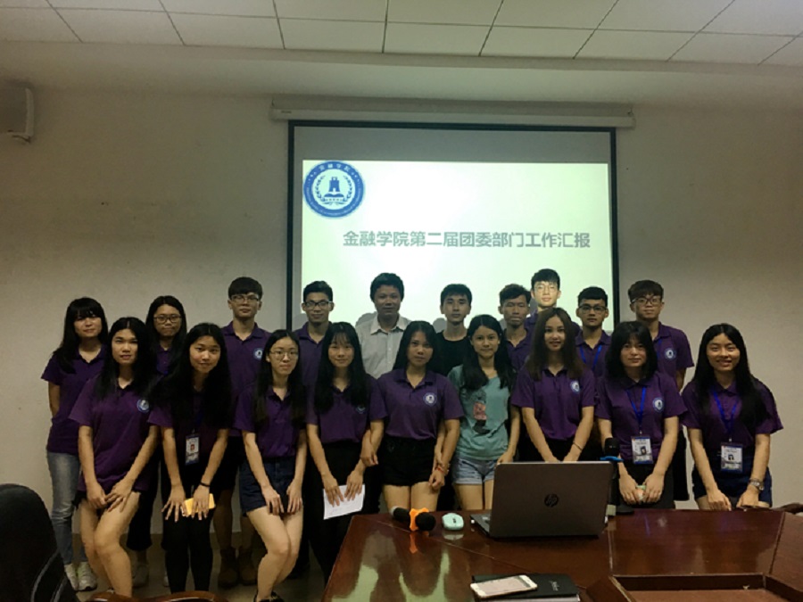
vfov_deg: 48.2
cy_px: 301
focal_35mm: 29
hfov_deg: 61.7
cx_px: 402
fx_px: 673
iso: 100
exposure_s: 1/33
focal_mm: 4.15
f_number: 2.2
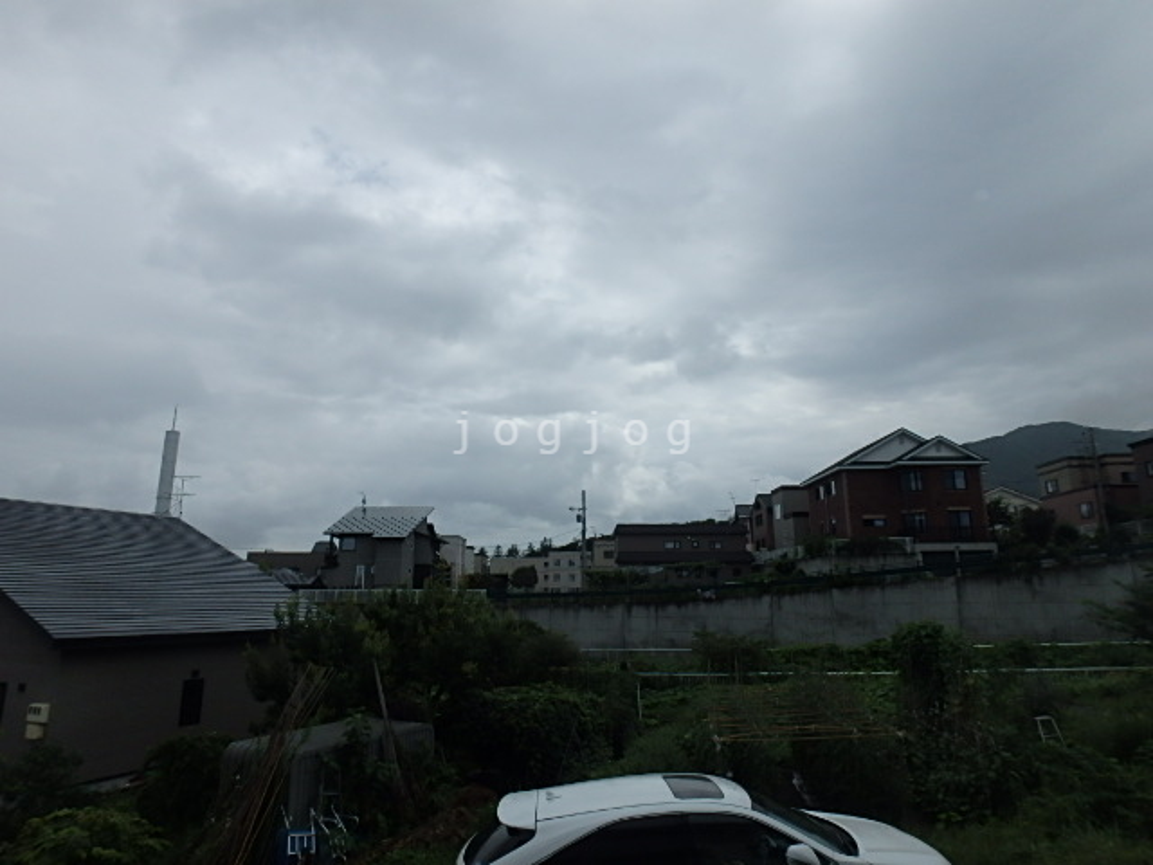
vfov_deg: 63.4
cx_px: 576
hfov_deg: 79.0
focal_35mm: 21
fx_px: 699
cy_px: 432
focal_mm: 3.7
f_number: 6
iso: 125
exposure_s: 1/1250
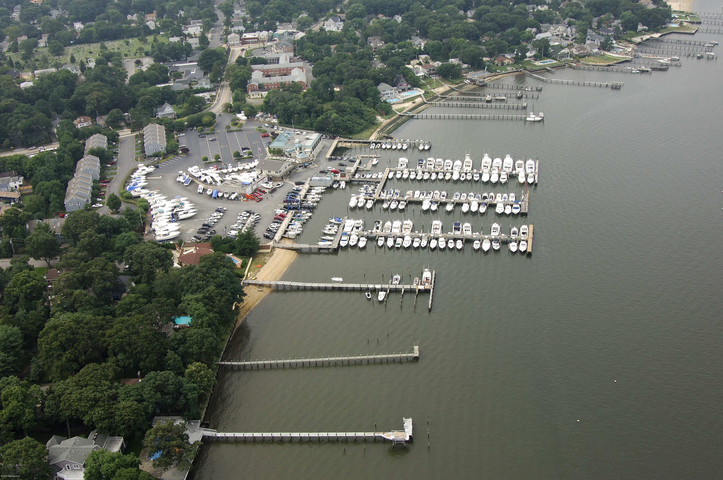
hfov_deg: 53.2
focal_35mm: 36
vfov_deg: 36.8
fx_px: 722
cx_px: 362
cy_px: 240
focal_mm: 24
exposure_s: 1/1000
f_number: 5.6
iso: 400
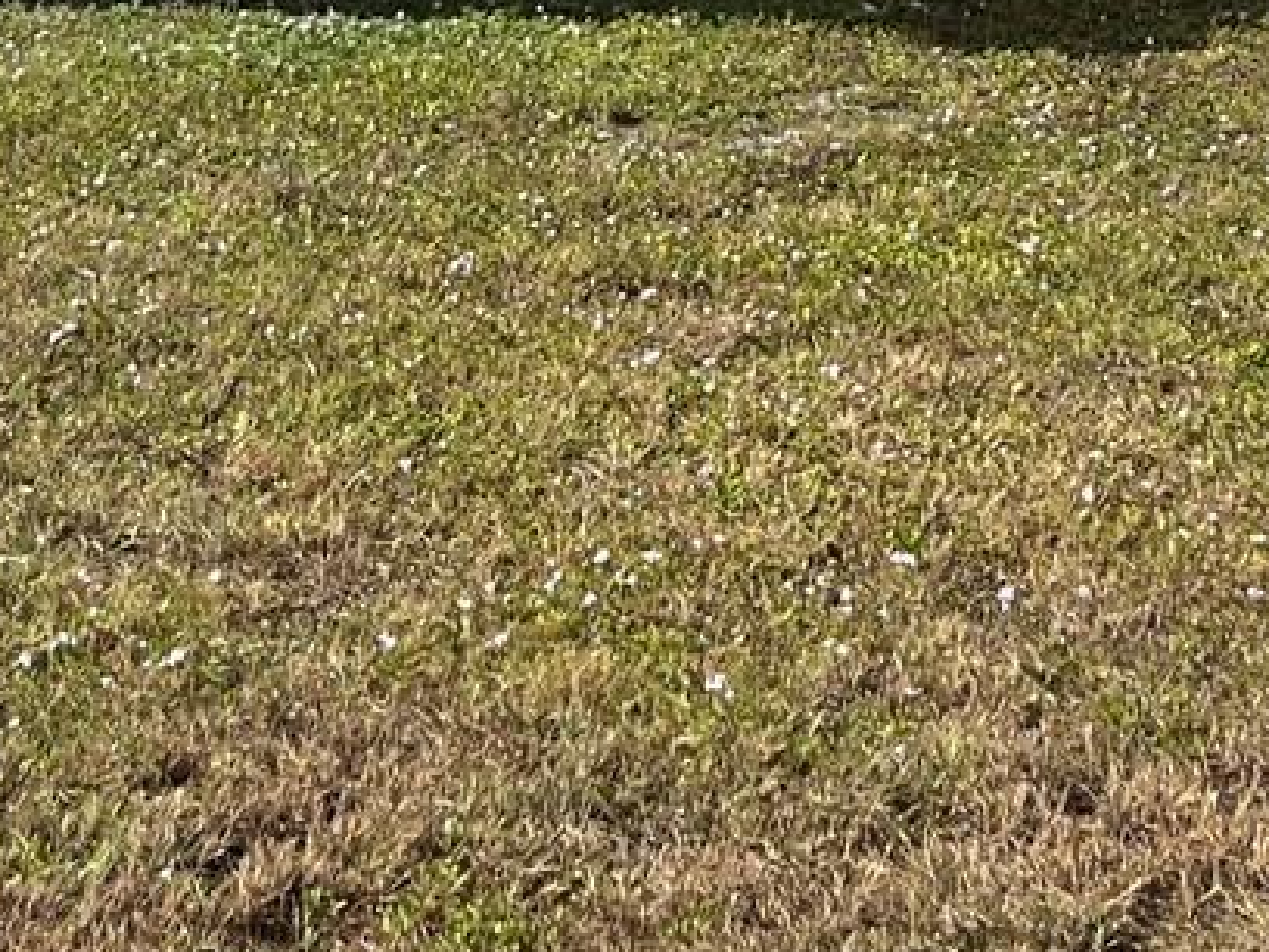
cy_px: -880
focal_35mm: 102
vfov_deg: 12.9
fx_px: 3739
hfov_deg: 19.2
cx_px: 361
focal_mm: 5.1
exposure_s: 1/5319
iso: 50
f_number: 1.6
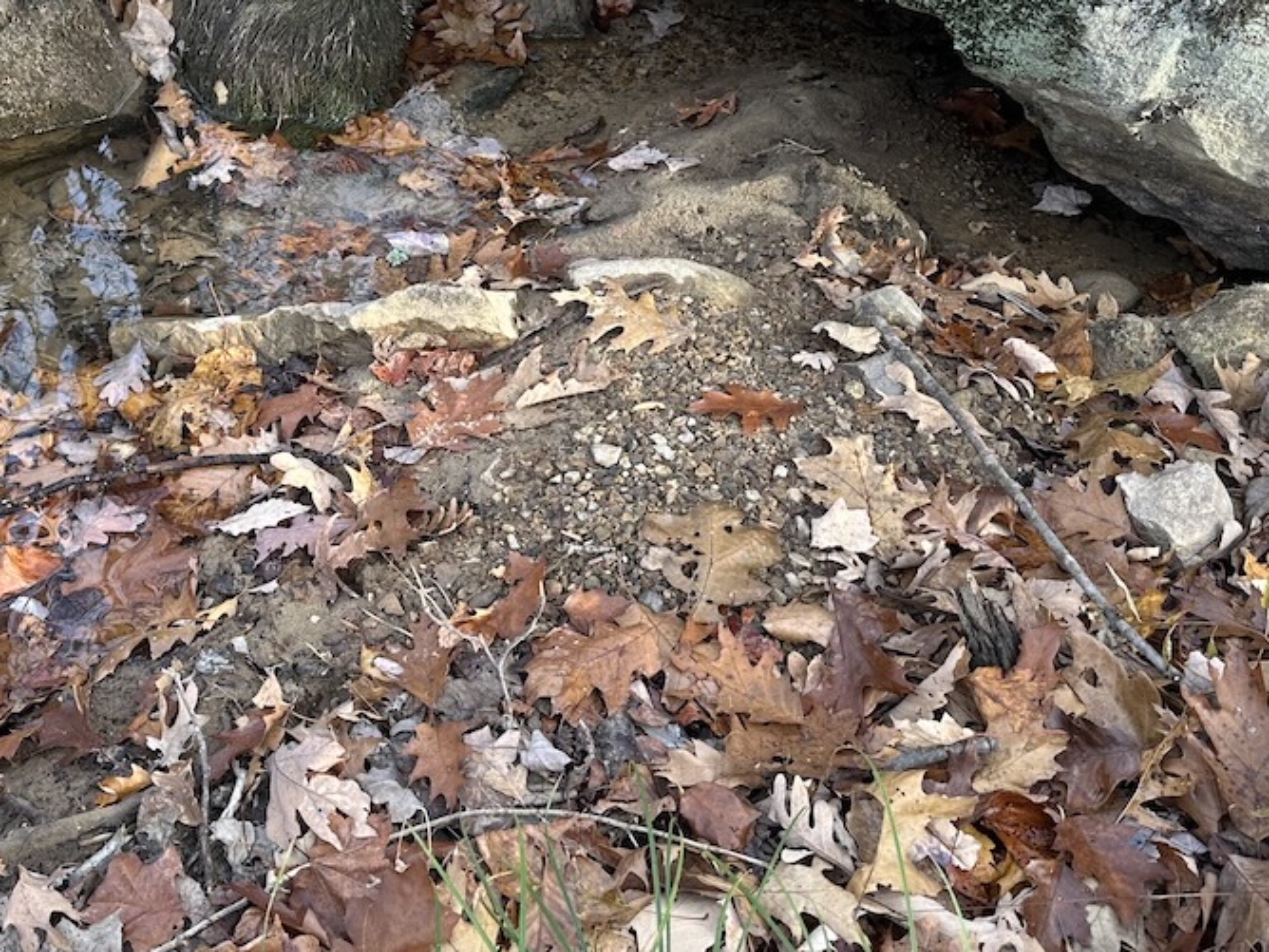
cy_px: 331
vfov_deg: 31.3
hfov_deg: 40.4
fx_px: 1686
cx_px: 367
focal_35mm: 46
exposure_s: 1/121
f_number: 1.78
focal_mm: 6.86
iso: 80
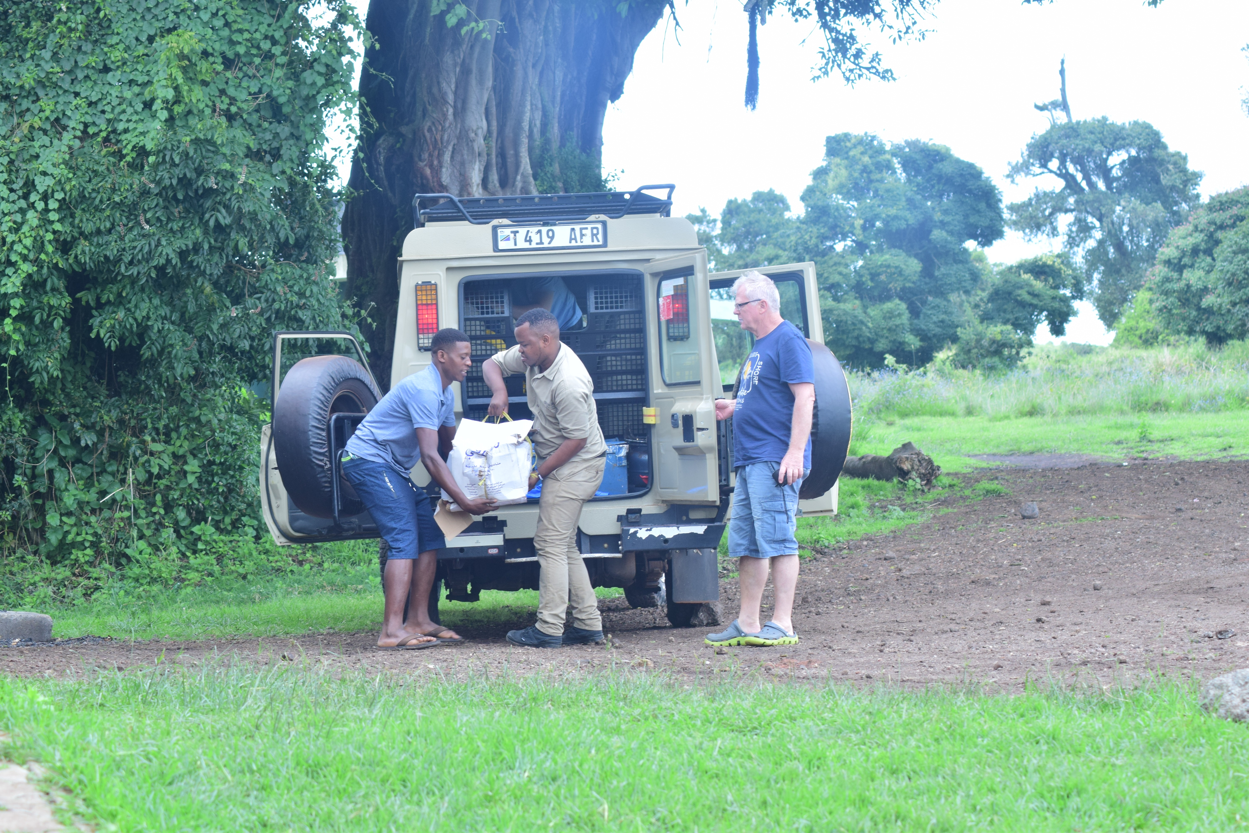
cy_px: 416
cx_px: 624
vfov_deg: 13.0
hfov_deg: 19.5
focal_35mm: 105
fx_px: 3643
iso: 200
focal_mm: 70
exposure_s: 1/125
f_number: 4
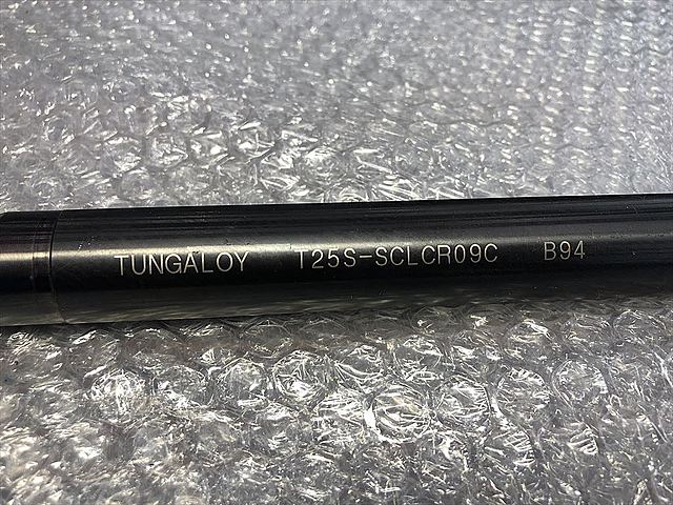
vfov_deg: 49.7
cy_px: 252
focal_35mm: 28
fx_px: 544
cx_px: 336
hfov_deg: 63.4
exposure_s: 1/50
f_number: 1.8
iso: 25
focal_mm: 3.99
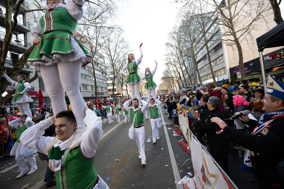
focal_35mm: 14
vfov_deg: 81.2
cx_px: 142
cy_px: 94
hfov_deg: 104.3
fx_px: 110
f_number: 3.5
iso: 400
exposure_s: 1/500
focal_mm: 14
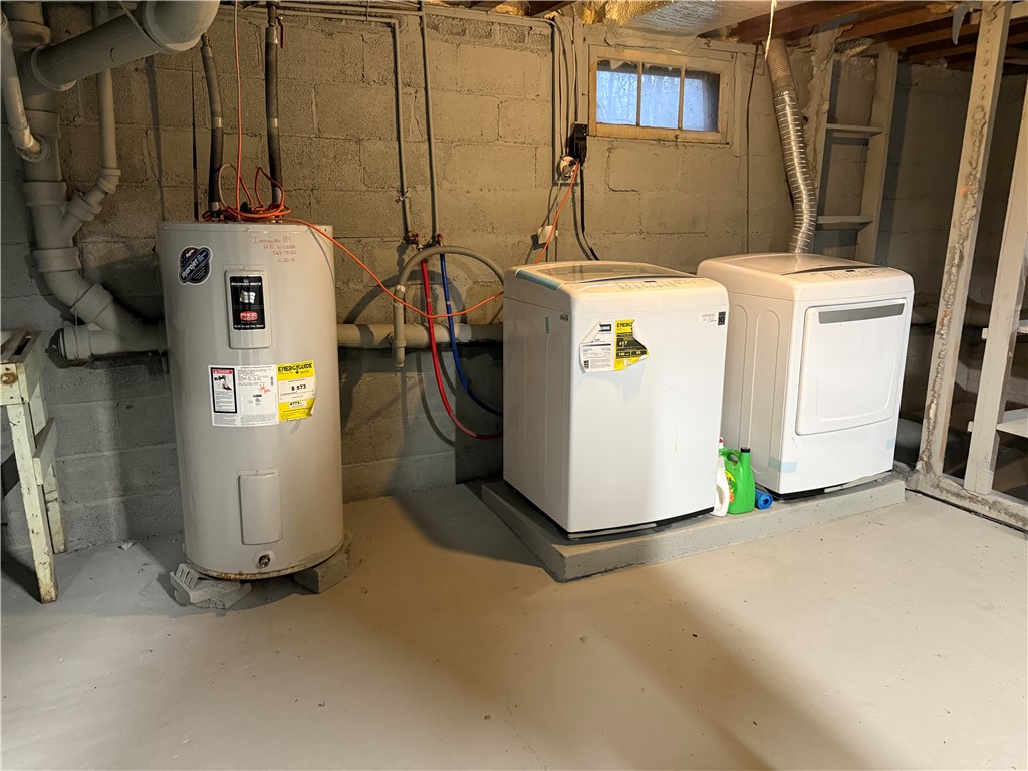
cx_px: 514
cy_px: 386
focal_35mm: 24
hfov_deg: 71.6
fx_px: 713
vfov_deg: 56.8
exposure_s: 1/40
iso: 640
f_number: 1.78
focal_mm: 6.76
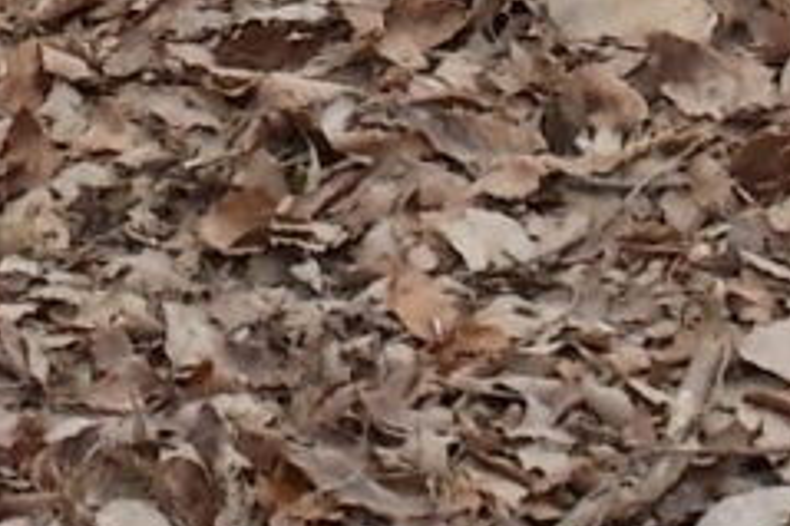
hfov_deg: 4.1
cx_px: -248
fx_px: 11052
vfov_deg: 2.7
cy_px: -460
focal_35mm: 504
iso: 80
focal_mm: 20.1
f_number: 6
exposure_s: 1/60
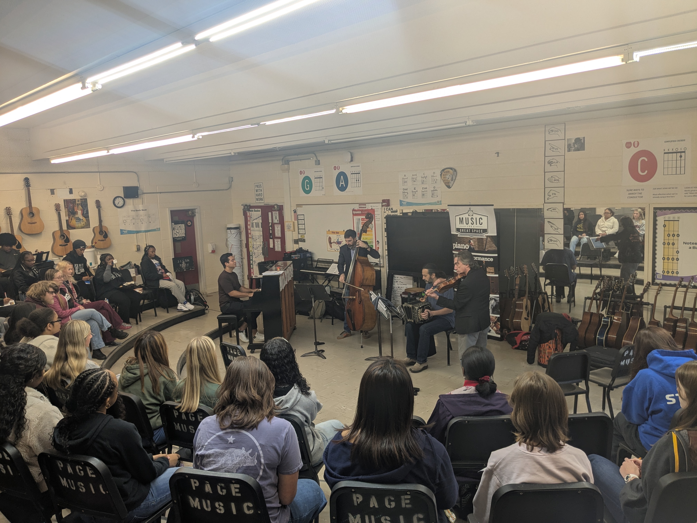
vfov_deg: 51.4
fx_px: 544
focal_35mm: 27
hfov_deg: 65.3
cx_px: 348
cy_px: 262
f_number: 1.73
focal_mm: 4.38
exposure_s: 1/60
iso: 55
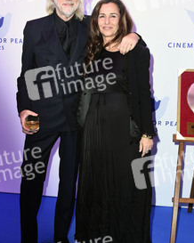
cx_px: 96
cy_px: 124
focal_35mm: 55
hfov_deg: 27.6
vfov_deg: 34.2
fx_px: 395
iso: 800
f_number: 5.6
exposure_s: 1/250
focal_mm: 40
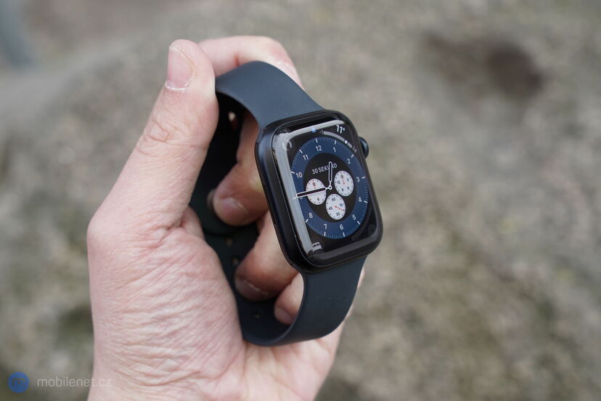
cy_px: 200
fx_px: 1169
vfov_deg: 19.5
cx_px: 300
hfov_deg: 28.8
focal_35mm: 70
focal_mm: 70
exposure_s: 1/160
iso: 400
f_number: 7.1
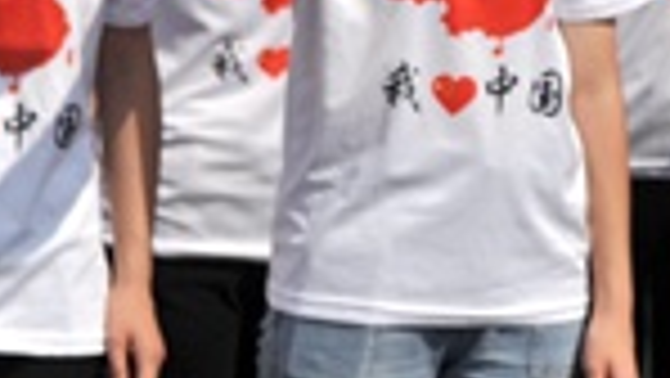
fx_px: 4710
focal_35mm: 265
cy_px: -250
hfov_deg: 8.0
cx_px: 1052
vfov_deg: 4.6
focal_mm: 70
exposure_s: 1/8000
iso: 250
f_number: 5
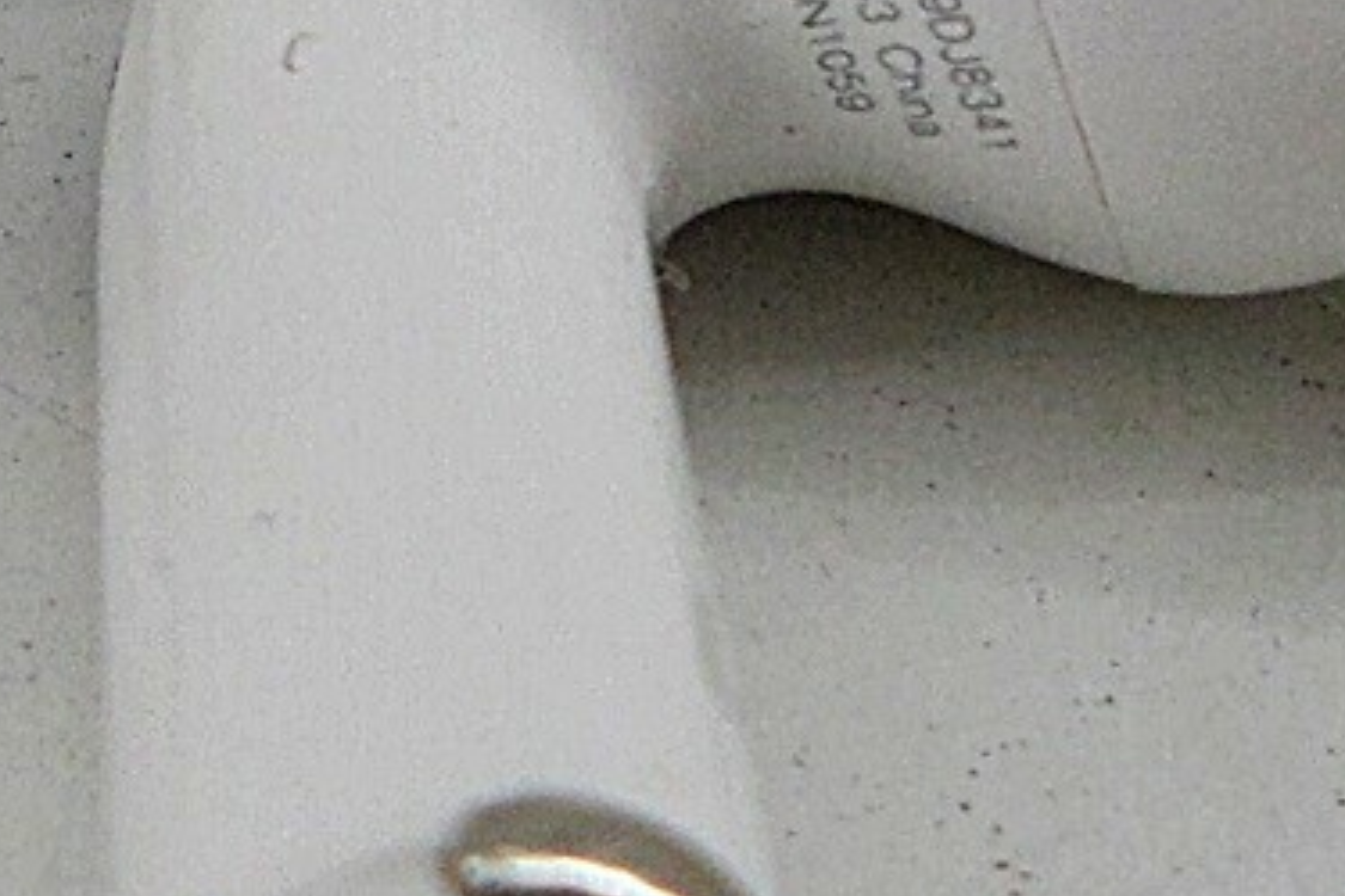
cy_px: -333
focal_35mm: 133
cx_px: 86
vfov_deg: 10.1
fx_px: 4969
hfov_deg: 15.2
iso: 80
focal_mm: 4.3
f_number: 3.1
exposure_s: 1/350
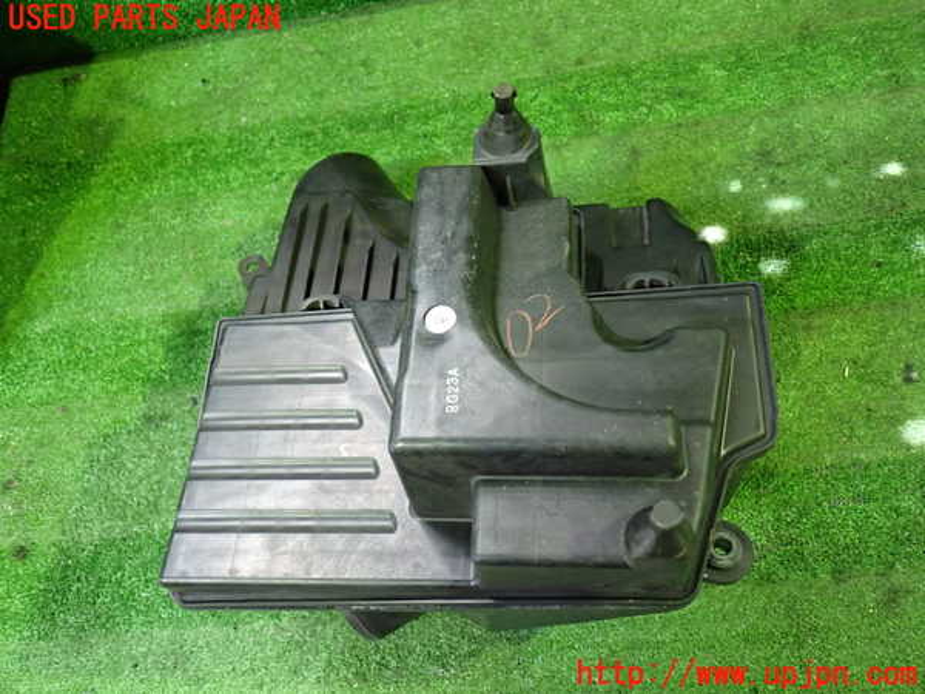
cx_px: 462
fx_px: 802
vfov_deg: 46.8
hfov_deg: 60.0
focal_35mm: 30
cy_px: 347
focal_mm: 5.4
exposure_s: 1/30
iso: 640
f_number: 2.3
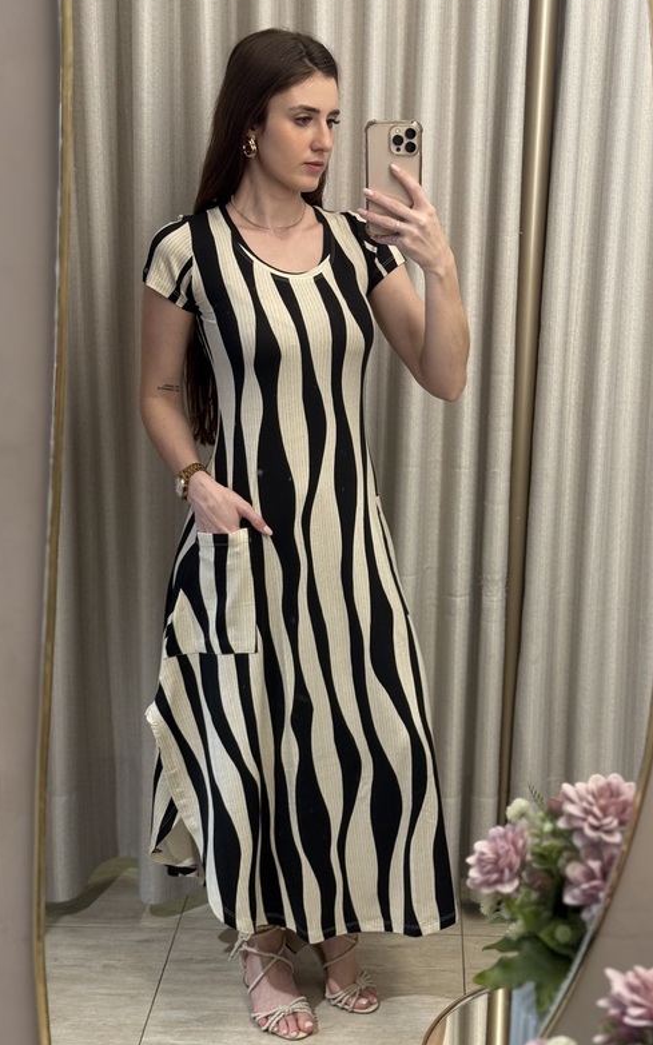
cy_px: 514
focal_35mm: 52
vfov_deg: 38.9
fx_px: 1481
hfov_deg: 24.8
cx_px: 393
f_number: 1.78
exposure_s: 1/60
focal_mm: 6.76
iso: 64
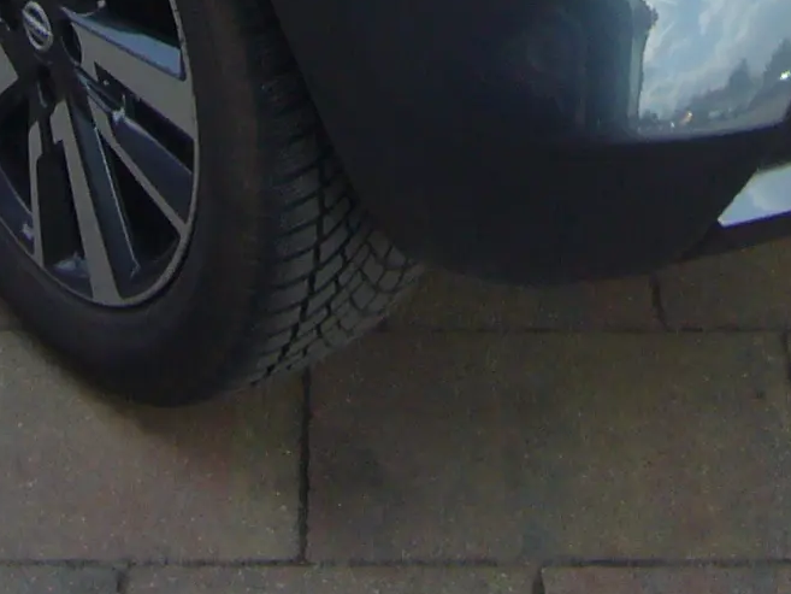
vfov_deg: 11.0
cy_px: -663
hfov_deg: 16.4
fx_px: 2743
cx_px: 414
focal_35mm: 120
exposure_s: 1/320
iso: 80
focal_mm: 4.6
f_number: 2.8
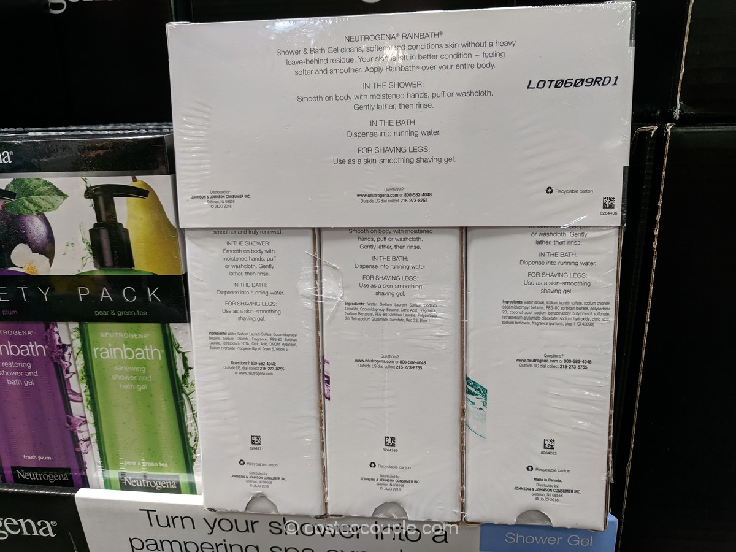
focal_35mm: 26
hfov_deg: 67.3
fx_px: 553
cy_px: 276
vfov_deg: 53.1
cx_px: 368
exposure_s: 1/120
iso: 89
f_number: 2
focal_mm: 4.67
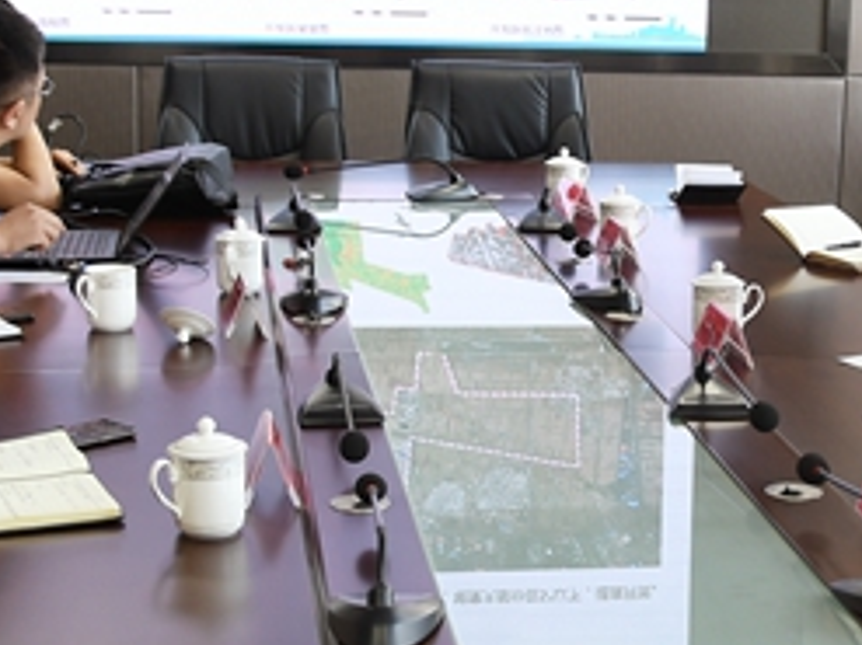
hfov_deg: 22.8
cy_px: 378
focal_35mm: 84
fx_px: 2091
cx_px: 736
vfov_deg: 17.5
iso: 160
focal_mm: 18
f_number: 3.5
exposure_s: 1/30
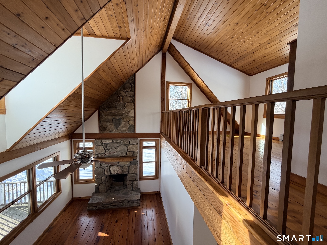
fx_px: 132
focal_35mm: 14
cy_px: 122
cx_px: 164
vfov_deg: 85.7
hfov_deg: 102.1
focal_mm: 2.22
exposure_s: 1/121
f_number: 2.2
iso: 100
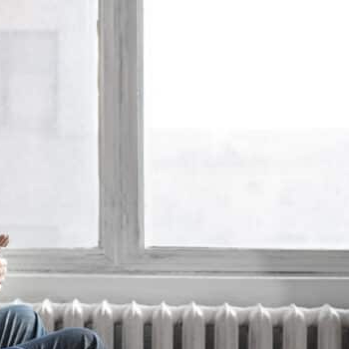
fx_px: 992
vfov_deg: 19.7
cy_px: 285
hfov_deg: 19.6
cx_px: 49
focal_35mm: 87
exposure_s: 1/250
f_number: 2
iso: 100
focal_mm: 35
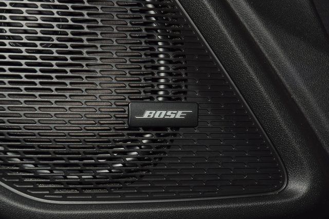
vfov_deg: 13.0
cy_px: 110
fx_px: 960
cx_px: 164
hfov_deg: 19.5
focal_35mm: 105
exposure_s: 1/125
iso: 100
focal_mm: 70
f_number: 8
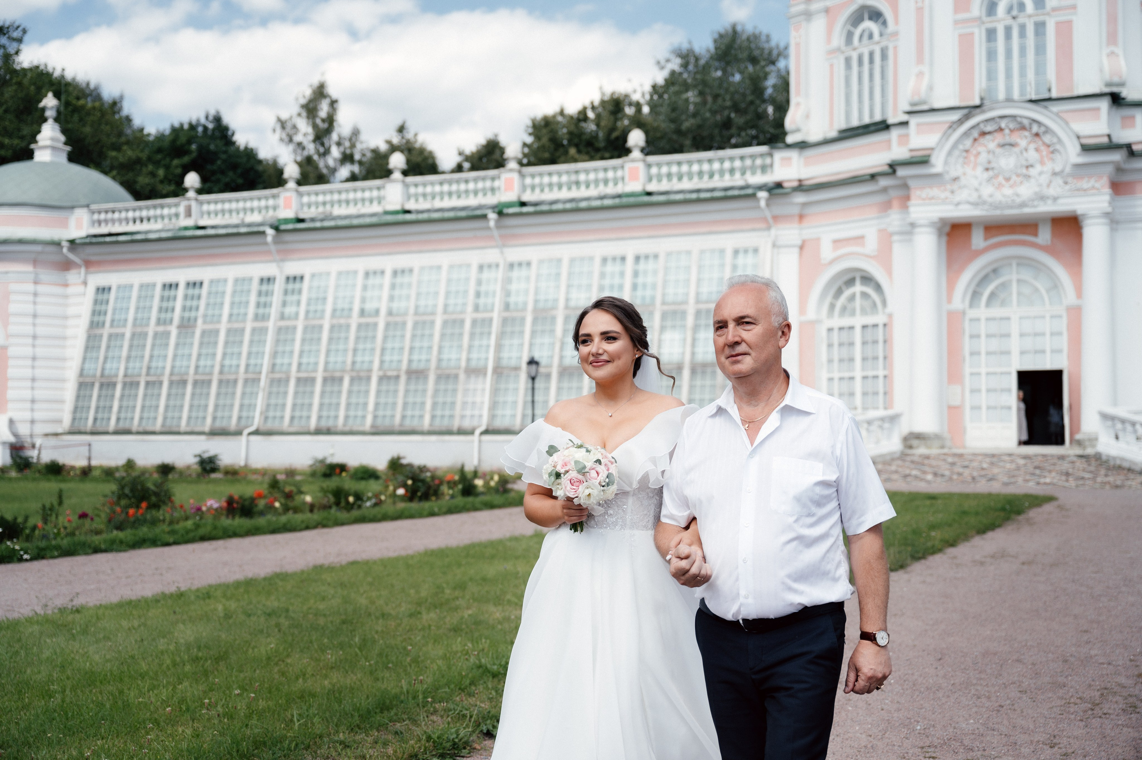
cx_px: 571
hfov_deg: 43.6
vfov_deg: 29.8
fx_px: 1426
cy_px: 380
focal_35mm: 45
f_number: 3.2
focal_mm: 45
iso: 100
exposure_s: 1/1000
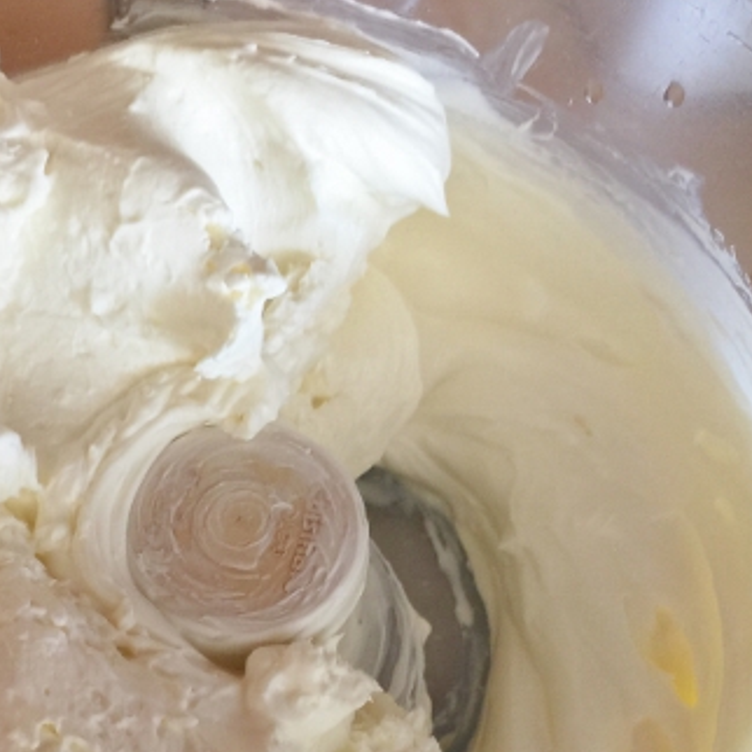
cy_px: 535
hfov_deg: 33.1
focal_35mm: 51
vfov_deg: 32.9
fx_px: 1253
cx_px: 259
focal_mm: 4.15
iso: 64
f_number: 2.2
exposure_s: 1/15
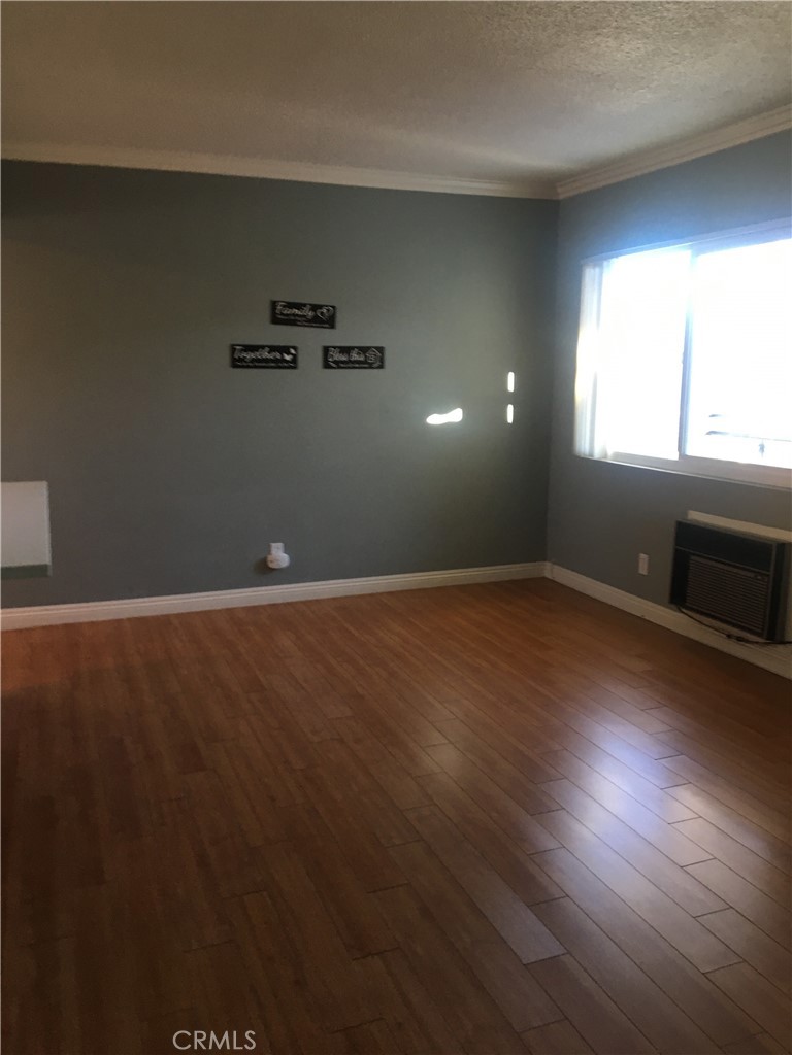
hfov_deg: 48.2
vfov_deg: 61.7
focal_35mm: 29
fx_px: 885
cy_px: 528
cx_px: 396
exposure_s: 1/30
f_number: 2.2
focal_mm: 4.15
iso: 80
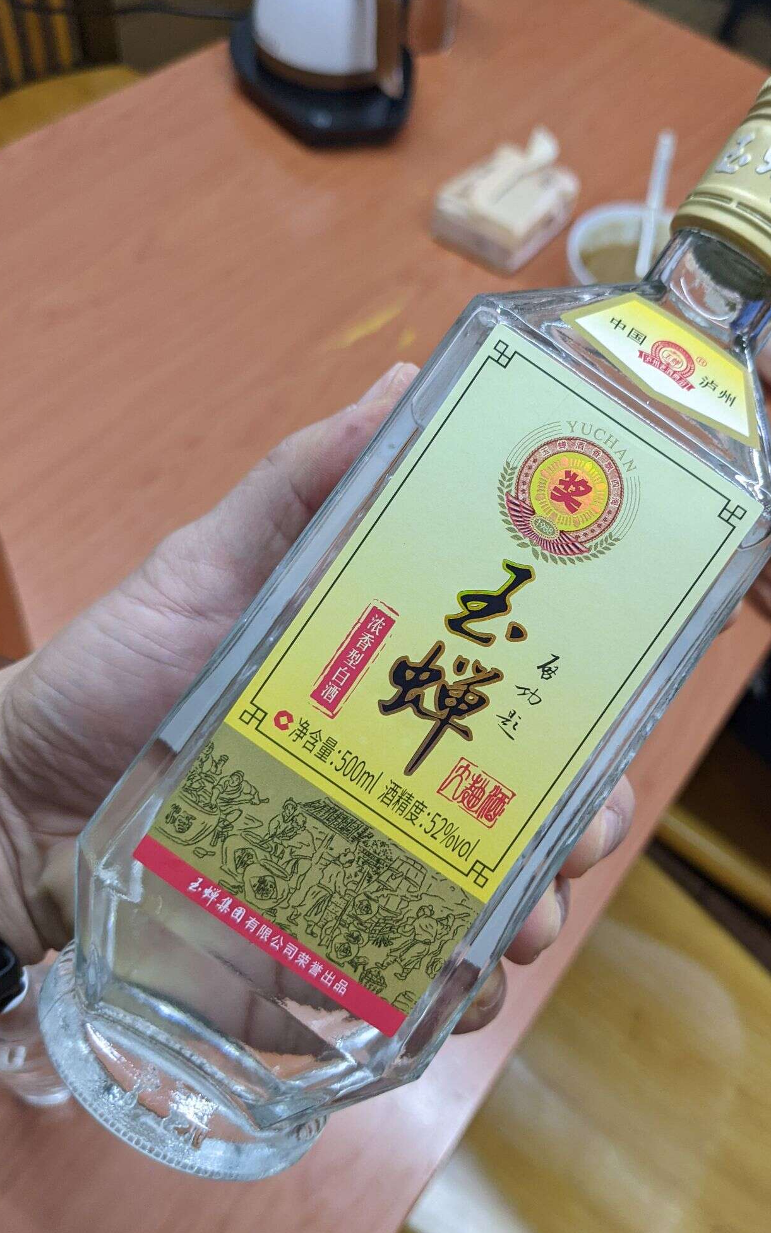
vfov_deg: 62.9
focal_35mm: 30
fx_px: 1009
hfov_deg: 41.6
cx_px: 467
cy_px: 613
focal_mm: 4.38
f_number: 1.73
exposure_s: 1/42.4
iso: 107
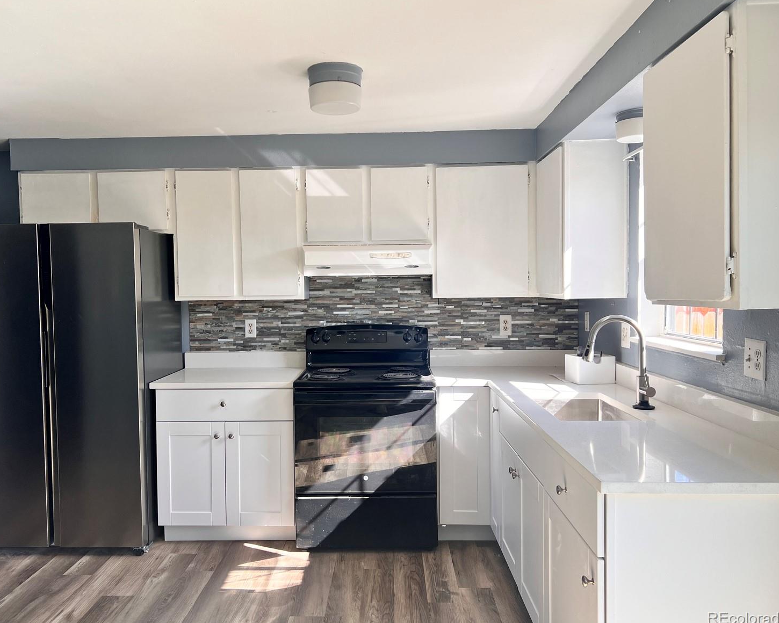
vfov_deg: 51.5
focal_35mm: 28
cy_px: 307
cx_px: 364
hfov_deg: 62.2
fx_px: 646
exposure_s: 1/362
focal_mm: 5.7
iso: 50
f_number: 1.5
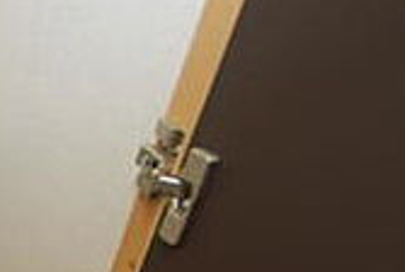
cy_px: 442
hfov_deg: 29.0
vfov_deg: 20.4
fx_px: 609
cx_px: -136
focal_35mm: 54
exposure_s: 1/60
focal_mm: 10
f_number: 4
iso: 200
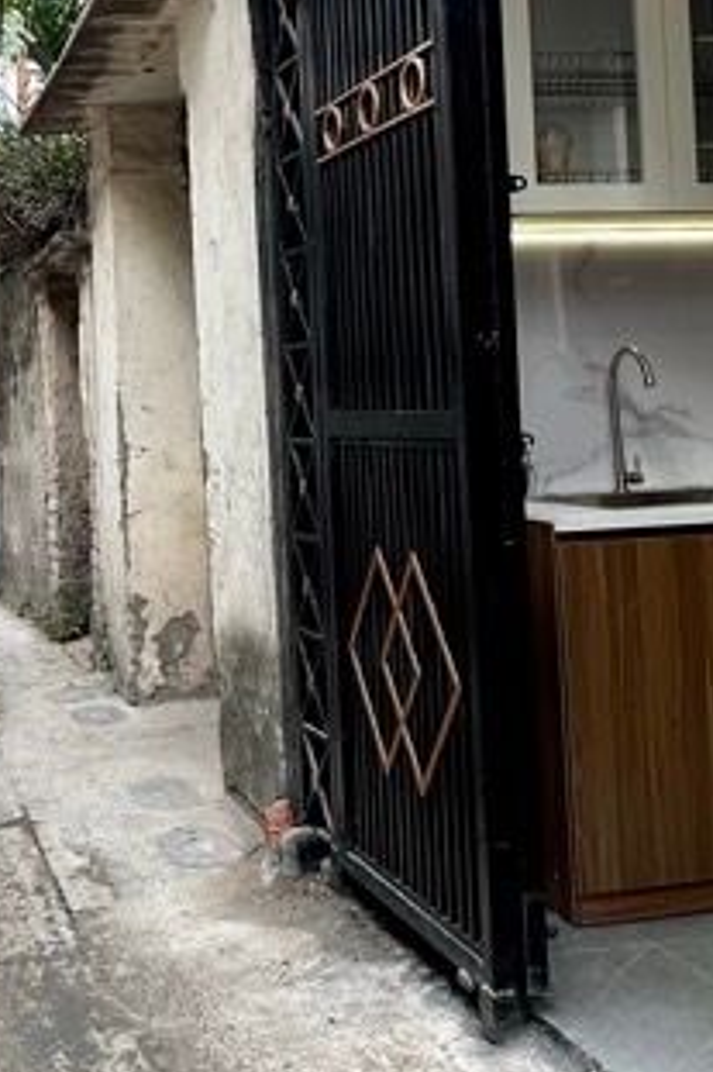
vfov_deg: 40.4
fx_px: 1427
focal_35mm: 48
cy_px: 327
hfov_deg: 27.0
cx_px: 59
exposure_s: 1/173
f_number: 2.2
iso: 40
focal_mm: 2.22
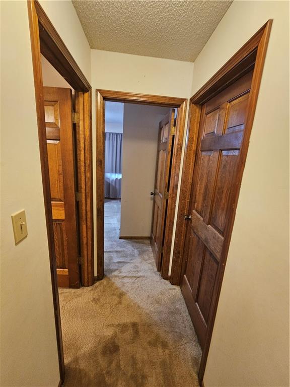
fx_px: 145
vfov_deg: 106.2
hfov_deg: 89.9
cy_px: 194
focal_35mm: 13
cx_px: 145
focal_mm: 2.2
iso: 500
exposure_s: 1/30
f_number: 2.2
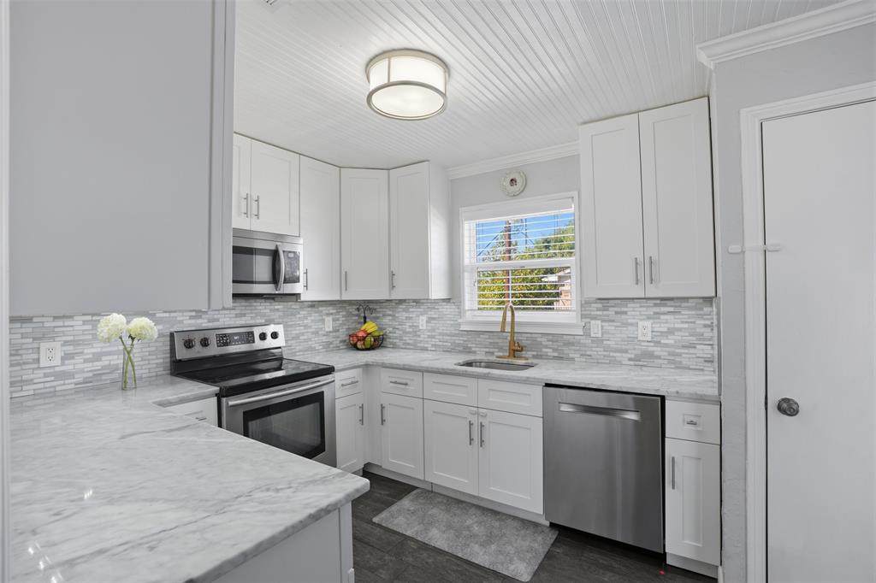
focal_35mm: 16
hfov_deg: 96.8
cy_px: 292
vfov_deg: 73.7
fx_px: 389
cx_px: 438
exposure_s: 1/125
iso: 250
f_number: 9
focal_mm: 16
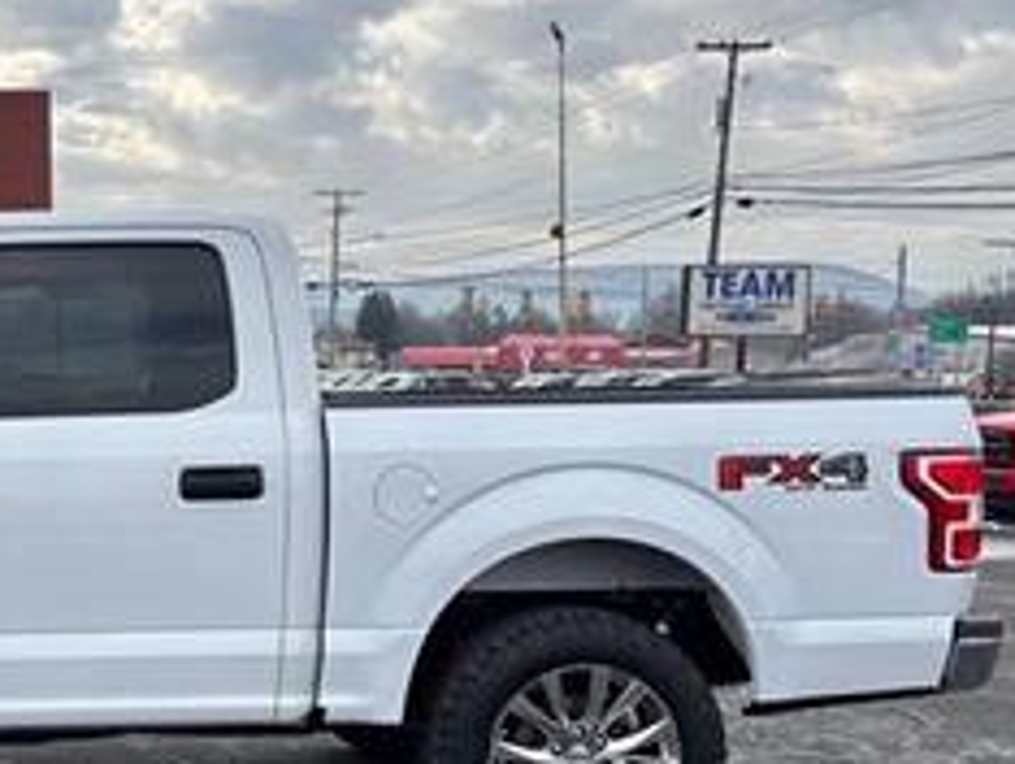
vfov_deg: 25.9
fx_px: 1644
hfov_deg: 31.4
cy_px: 564
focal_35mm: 56
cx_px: -30
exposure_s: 1/769
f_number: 1.6
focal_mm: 5.96
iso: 50
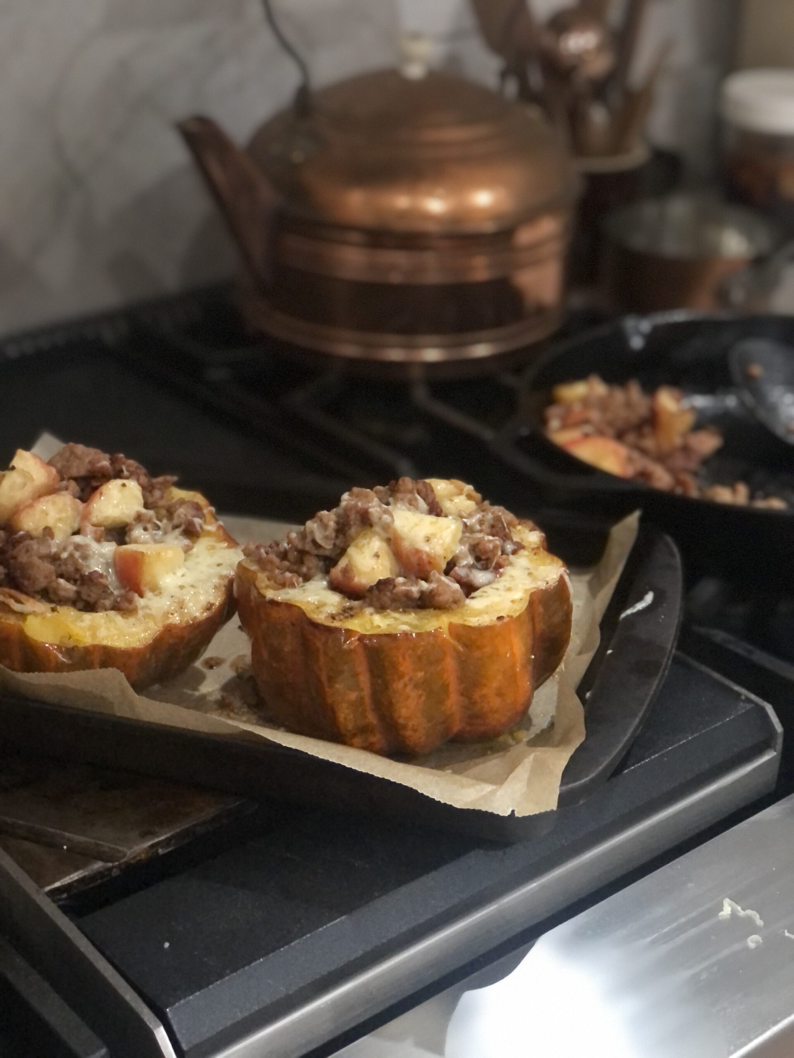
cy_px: 529
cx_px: 397
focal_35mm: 57
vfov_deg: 33.8
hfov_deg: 25.7
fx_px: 1743
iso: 1250
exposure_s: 1/30
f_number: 2.8
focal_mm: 6.6
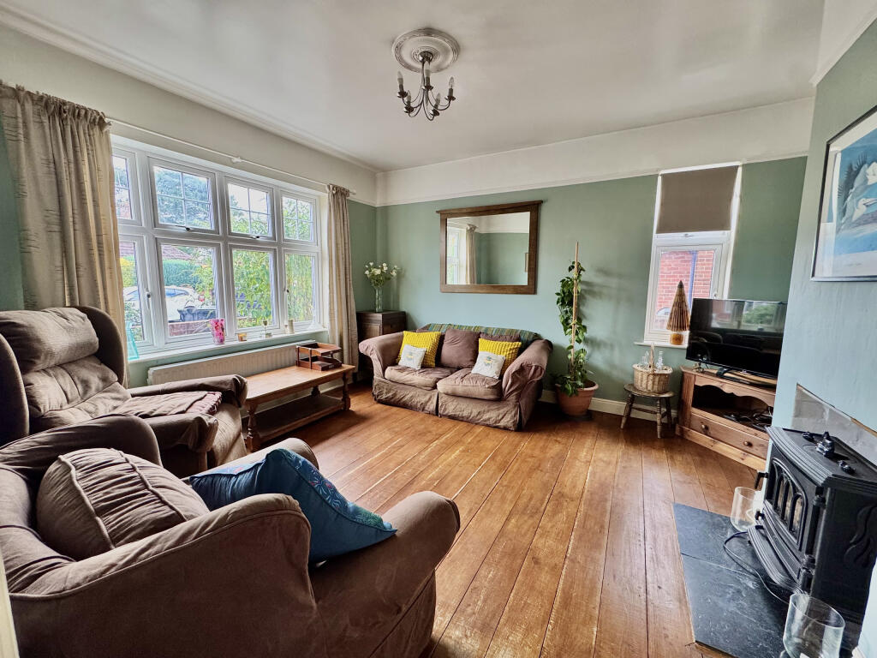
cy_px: 329
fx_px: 355
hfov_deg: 102.1
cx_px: 438
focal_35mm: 14
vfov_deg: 85.7
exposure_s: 1/99
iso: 250
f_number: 2.2
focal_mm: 2.22
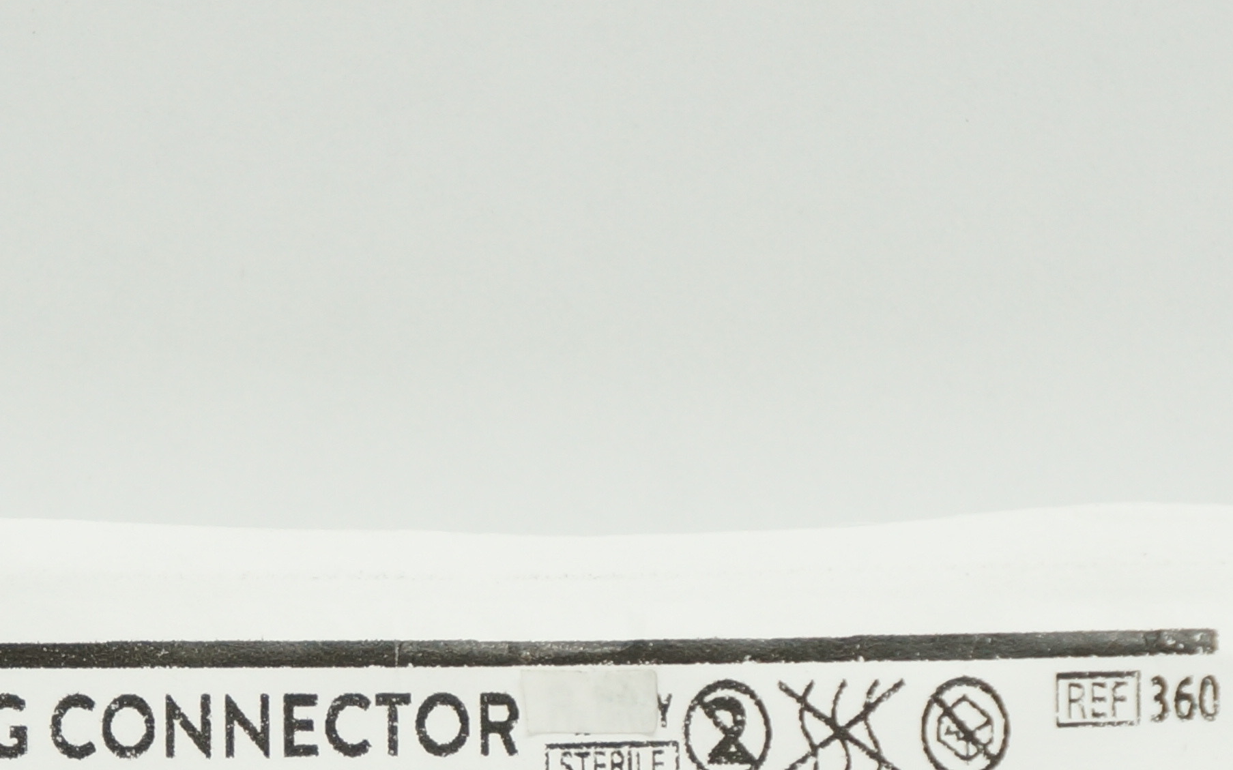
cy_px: 972
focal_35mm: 228
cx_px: 464
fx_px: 7674
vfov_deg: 5.7
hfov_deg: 9.2
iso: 400
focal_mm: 55
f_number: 5.6
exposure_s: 1/100
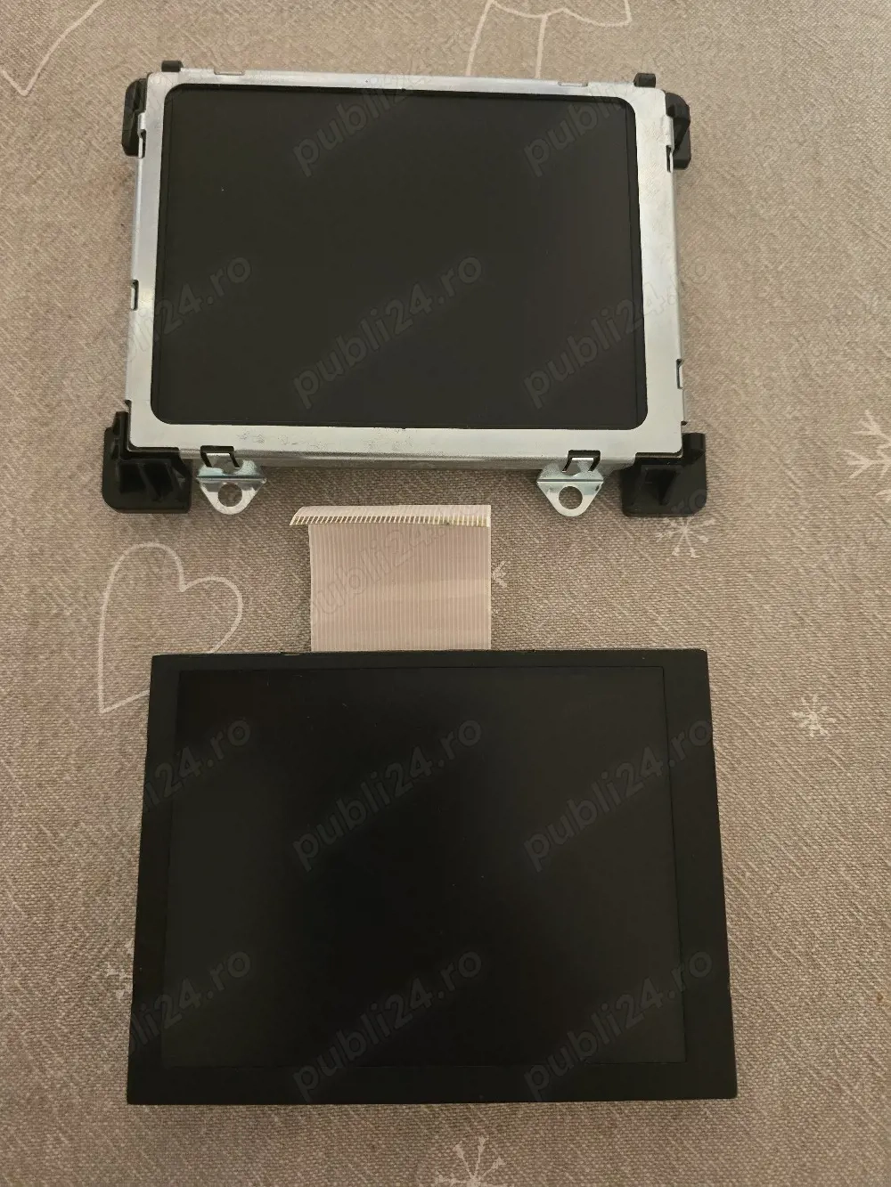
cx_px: 446
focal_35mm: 23
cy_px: 594
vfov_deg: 73.9
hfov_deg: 58.9
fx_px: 789
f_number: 1.7
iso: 1250
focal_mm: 6.3
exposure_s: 1/60.2
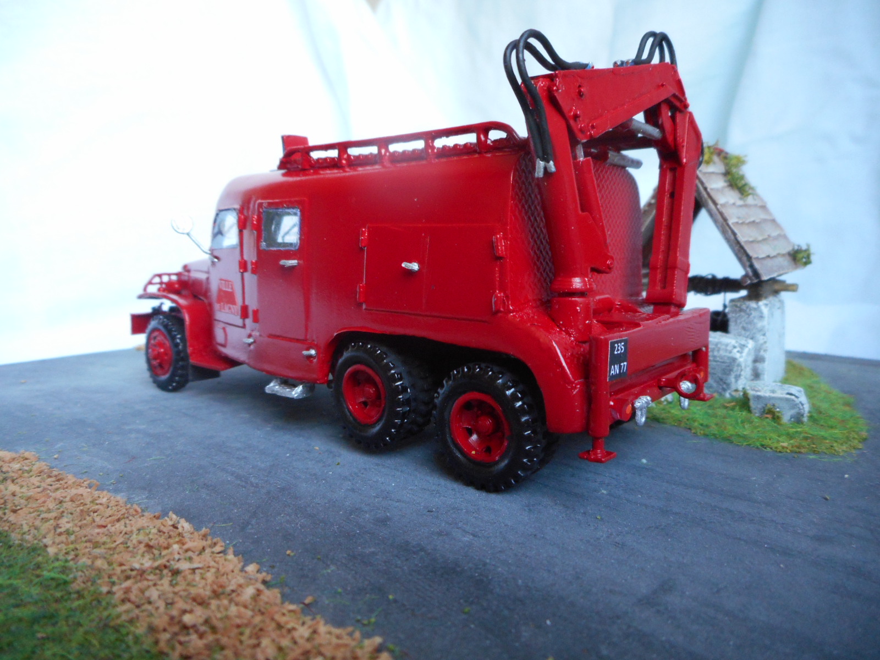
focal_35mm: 25
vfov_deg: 54.9
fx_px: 636
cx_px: 440
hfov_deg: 69.4
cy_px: 330
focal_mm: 4.5
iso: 280
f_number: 3.7
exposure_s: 1/30
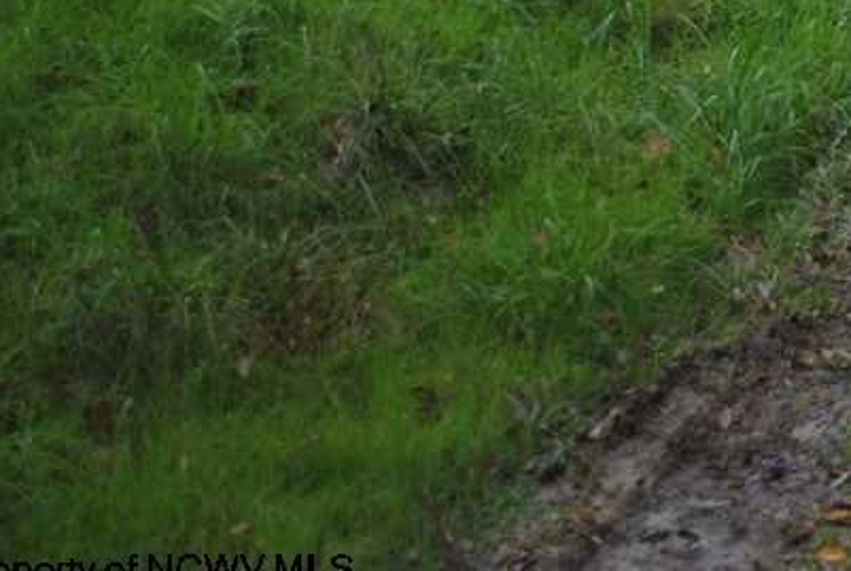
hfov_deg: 16.3
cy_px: -317
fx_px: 2723
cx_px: 1271
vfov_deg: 11.4
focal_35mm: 115
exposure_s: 1/200
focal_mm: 24
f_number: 4.5
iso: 100
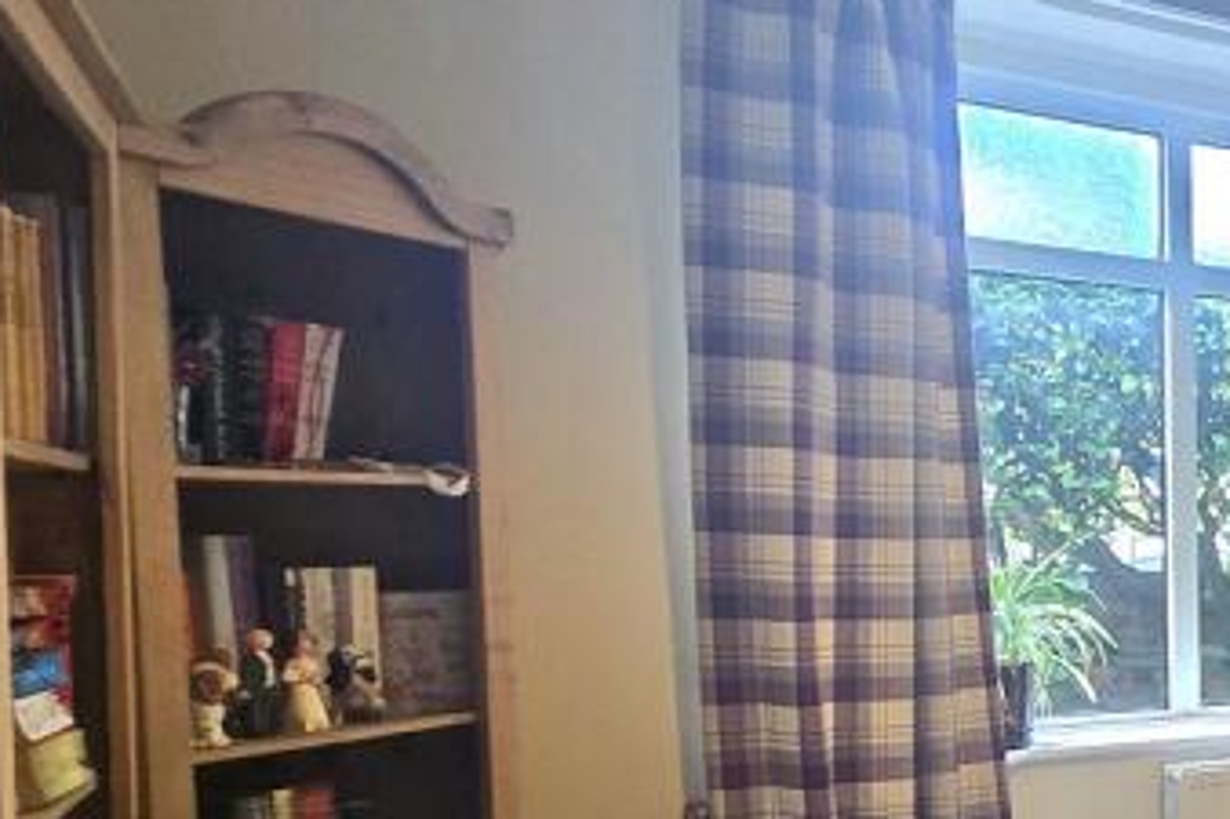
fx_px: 1400
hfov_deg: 31.9
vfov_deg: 32.0
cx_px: 1703
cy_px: 615
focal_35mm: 41
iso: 200
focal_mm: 2.2
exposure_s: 1/60.2
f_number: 2.2
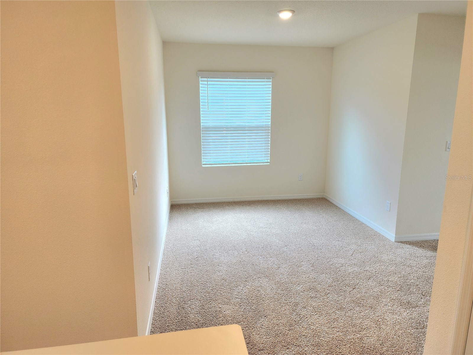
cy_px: 178
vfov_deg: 58.9
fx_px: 314
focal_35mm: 23
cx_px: 236
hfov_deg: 73.9
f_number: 1.8
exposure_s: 1/120
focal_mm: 6.4
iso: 64
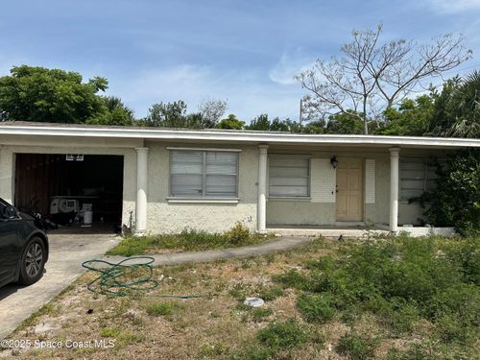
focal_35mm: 24
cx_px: 240
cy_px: 180
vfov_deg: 56.8
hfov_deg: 71.6
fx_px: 333
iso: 80
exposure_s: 1/6623
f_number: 1.78
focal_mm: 6.86
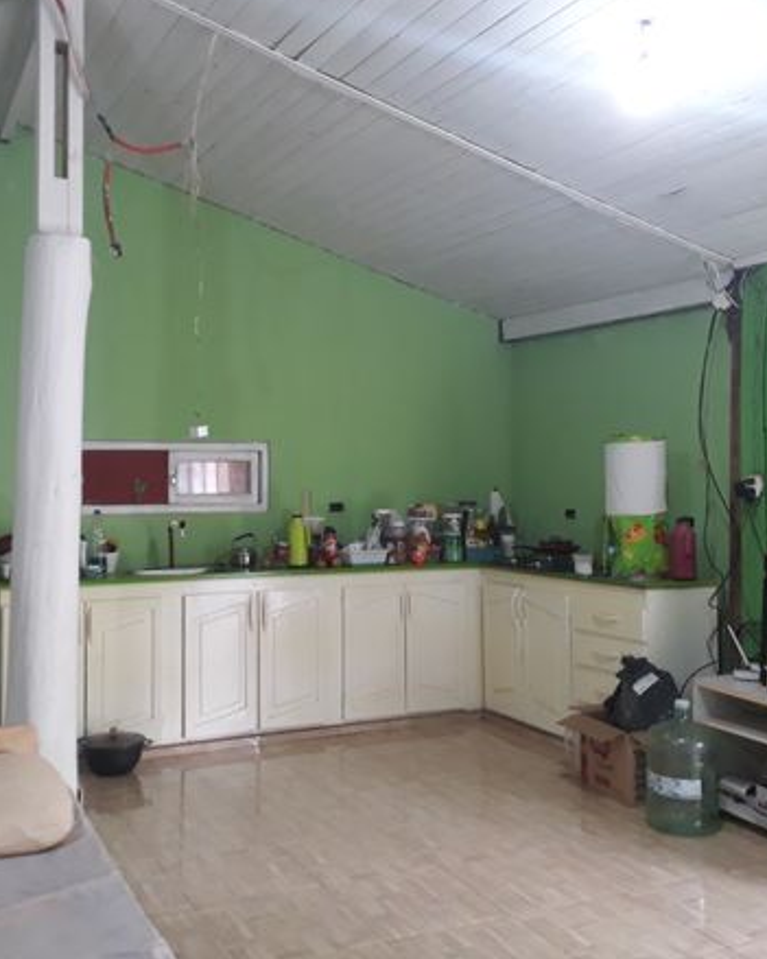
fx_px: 1022
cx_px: 328
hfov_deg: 41.0
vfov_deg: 50.3
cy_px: 476
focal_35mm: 36
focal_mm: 3.6
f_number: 1.9
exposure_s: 1/17
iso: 200
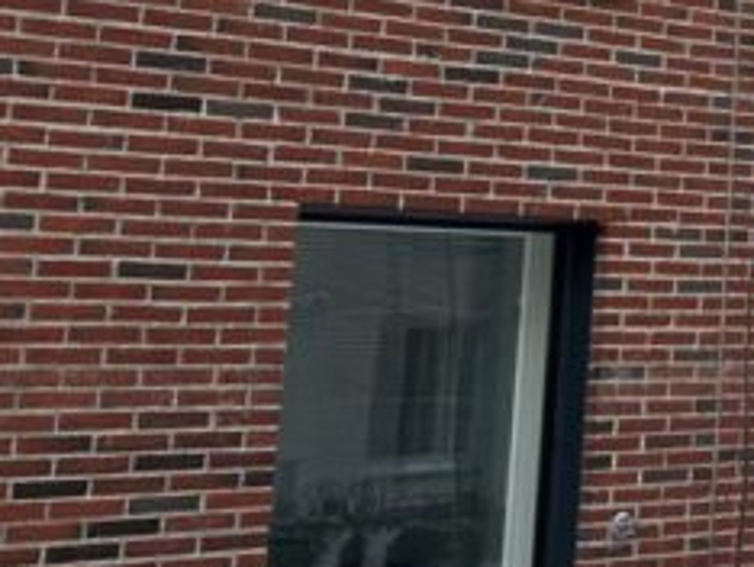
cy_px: -209
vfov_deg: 11.3
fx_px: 2791
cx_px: 1727
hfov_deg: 12.5
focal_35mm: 128
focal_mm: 5.7
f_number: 1.5
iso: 64
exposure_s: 1/139
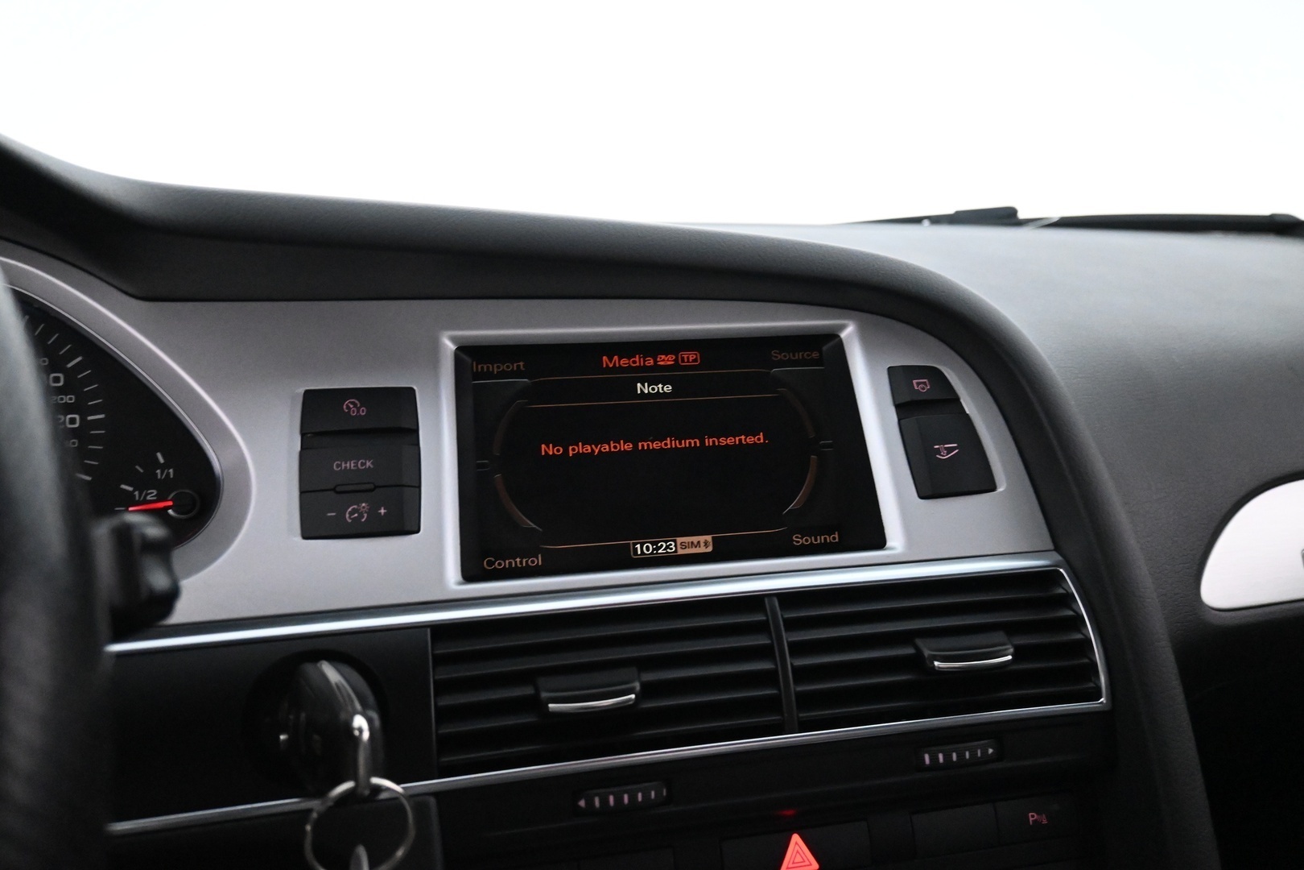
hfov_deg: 67.4
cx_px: 652
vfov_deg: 47.9
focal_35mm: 27
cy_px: 435
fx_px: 978
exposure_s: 1/125
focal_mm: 18
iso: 6400
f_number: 3.5
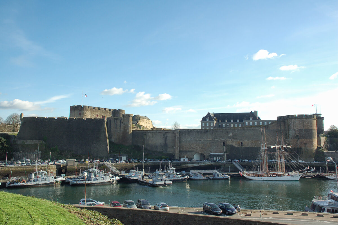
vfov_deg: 41.6
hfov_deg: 59.5
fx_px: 295
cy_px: 112
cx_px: 169
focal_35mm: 32
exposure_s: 1/125
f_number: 11
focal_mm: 21
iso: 200
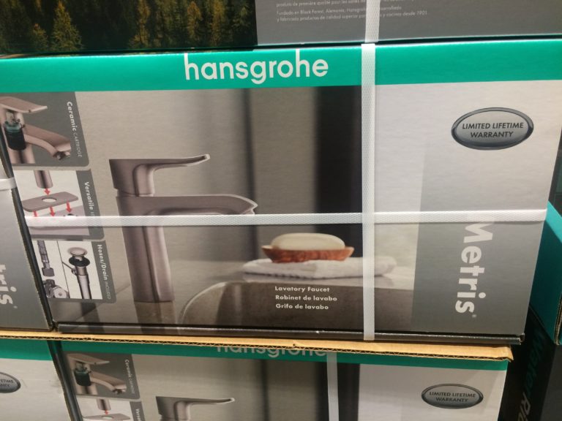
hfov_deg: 61.7
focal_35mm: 29
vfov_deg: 48.2
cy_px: 210
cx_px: 281
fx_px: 471
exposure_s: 1/30
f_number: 2.2
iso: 125
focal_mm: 4.15
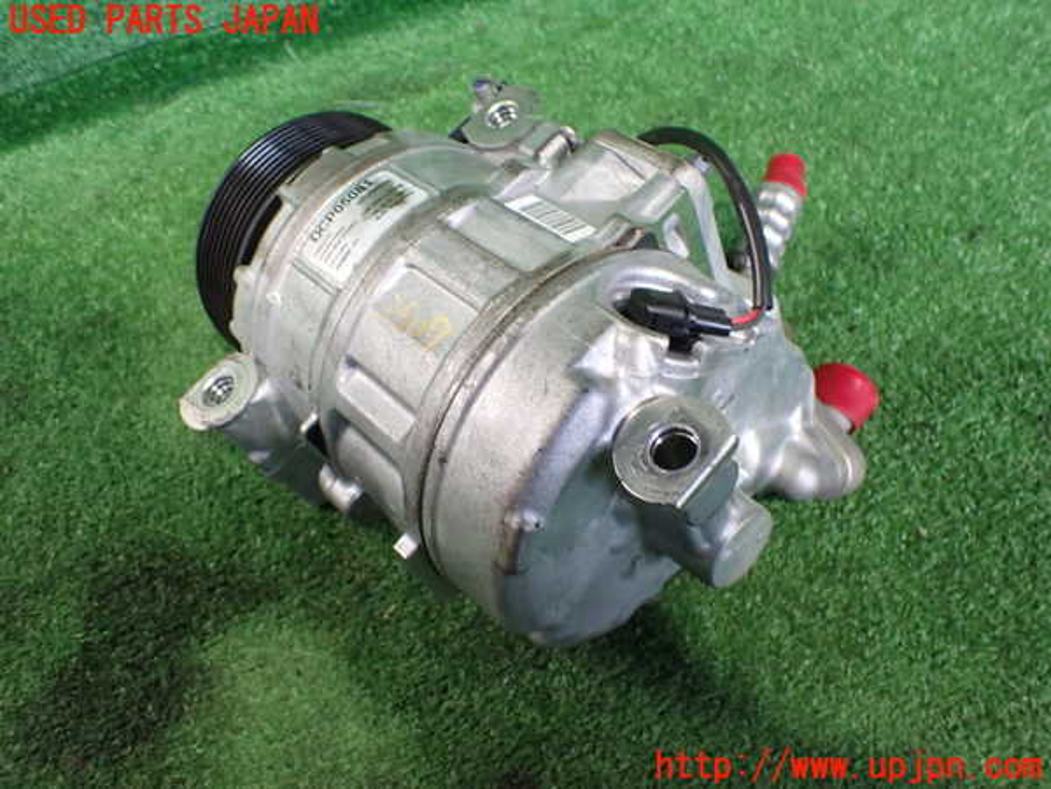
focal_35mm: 30
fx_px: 911
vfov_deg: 46.8
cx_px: 526
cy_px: 394
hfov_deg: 60.0
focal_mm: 5.4
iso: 800
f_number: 2.3
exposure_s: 1/60
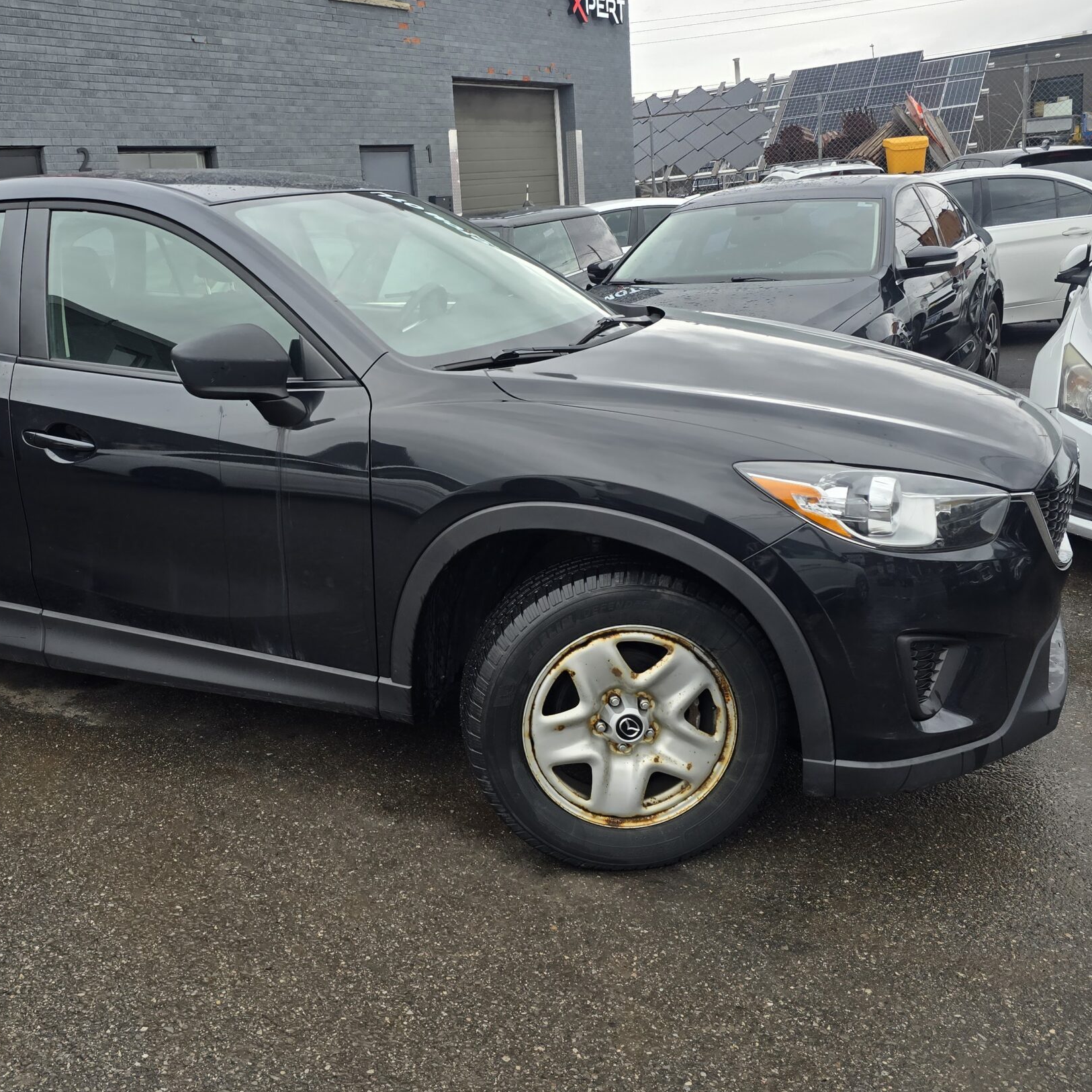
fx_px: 1142
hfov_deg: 50.3
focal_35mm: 32
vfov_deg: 50.9
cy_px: 461
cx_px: 377
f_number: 1.7
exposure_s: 1/180
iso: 64
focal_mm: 6.3
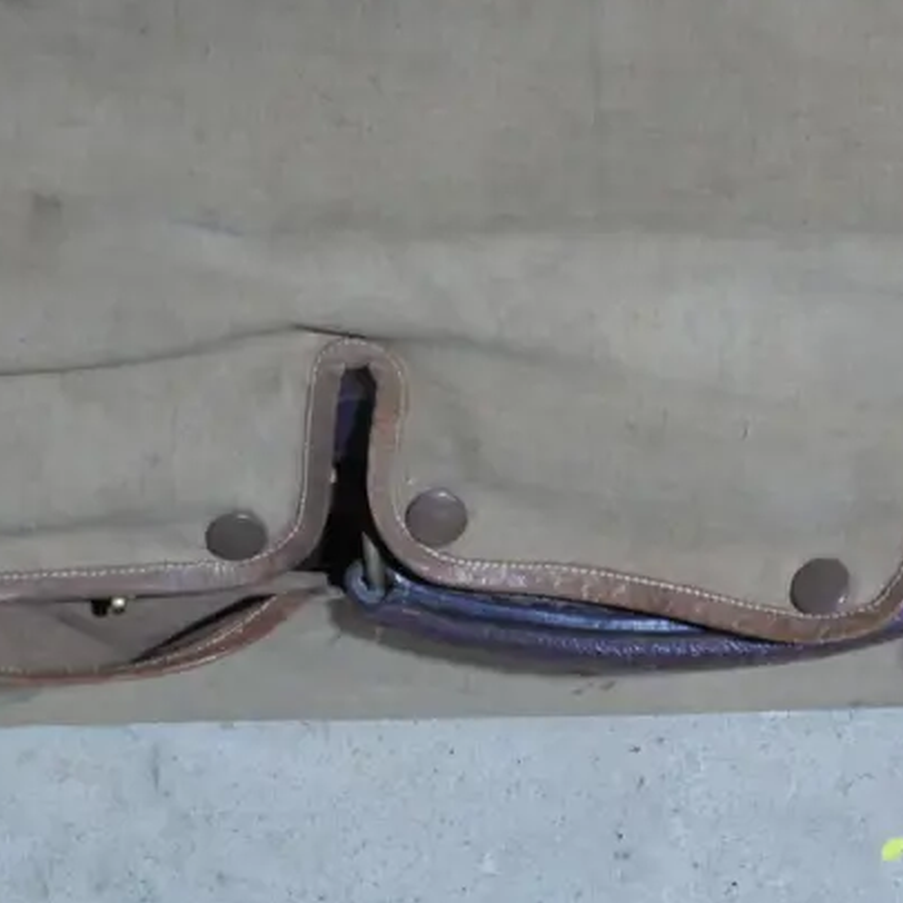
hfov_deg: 10.0
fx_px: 5135
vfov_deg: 10.0
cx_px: 723
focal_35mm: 174
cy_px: 79
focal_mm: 39
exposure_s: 1/100
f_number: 5.6
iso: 2000
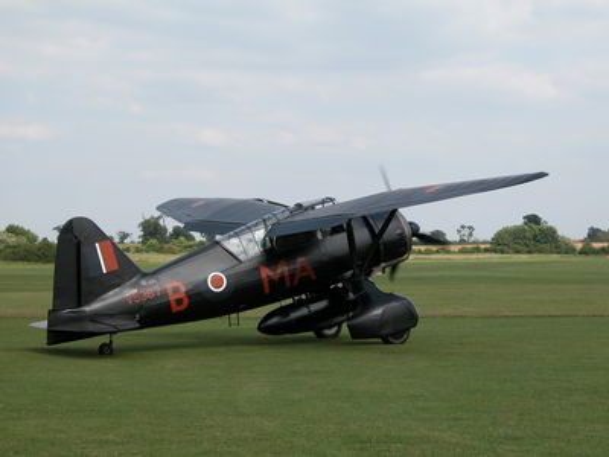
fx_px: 1548
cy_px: 228
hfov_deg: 22.3
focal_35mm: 88
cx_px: 304
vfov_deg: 16.8
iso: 100
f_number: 5
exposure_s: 1/471
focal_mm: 22.3
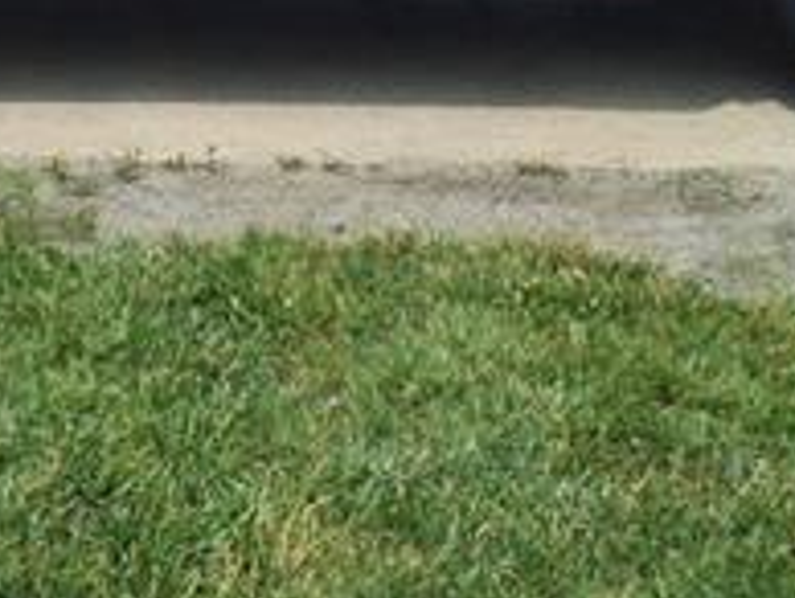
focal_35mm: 89
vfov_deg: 15.8
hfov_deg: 21.8
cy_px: -180
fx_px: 2047
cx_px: 197
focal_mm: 3.58
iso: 40
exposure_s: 1/2500
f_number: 1.9
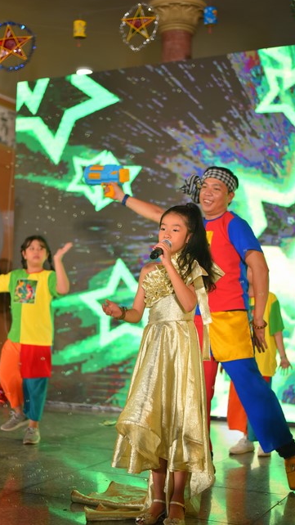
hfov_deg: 22.6
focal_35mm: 53
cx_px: 152
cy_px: 262
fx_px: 737
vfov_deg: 39.2
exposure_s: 1/200
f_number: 2
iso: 250
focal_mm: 50
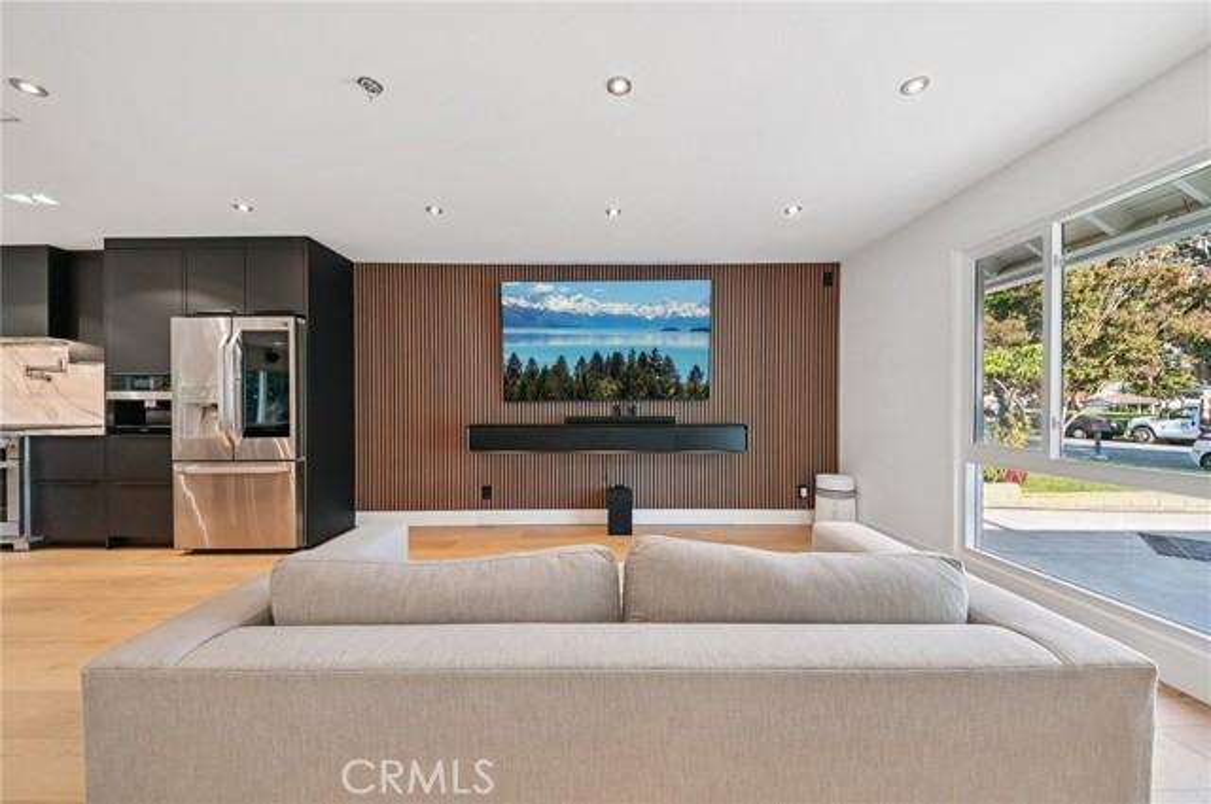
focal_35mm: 12
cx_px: 606
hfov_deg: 112.7
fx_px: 403
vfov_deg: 89.8
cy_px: 402
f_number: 8
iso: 320
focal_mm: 12
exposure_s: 1/10
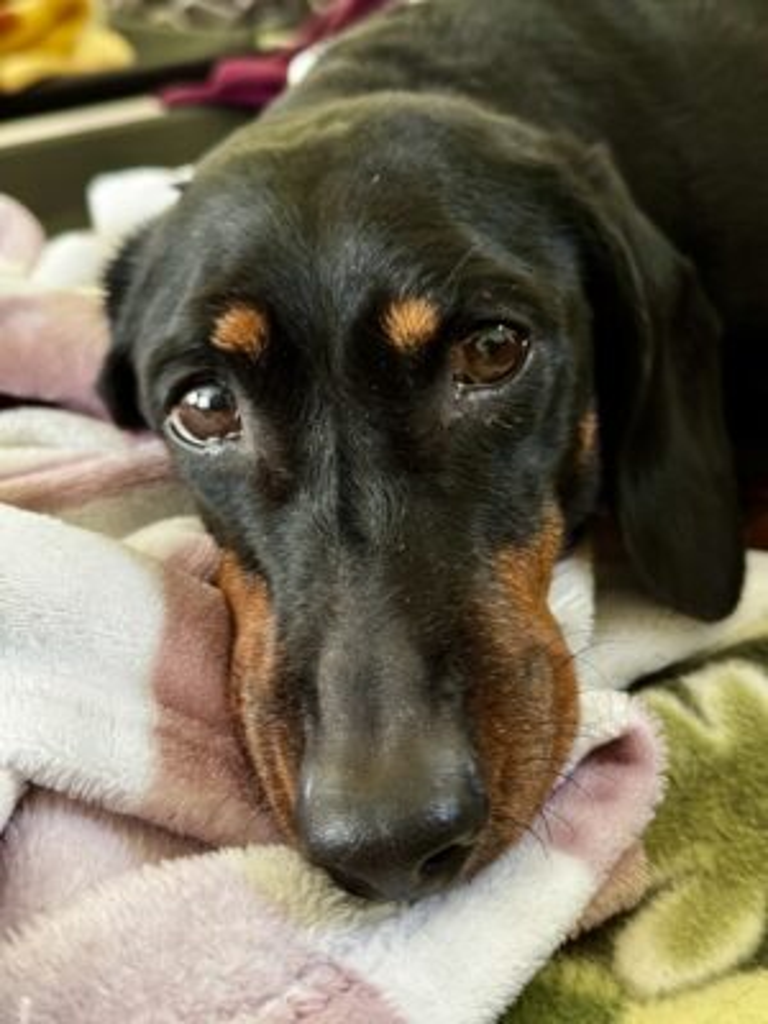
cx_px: 384
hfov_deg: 30.3
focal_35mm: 48
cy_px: 512
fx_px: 1420
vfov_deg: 39.7
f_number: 1.78
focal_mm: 6.76
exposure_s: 1/26
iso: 800
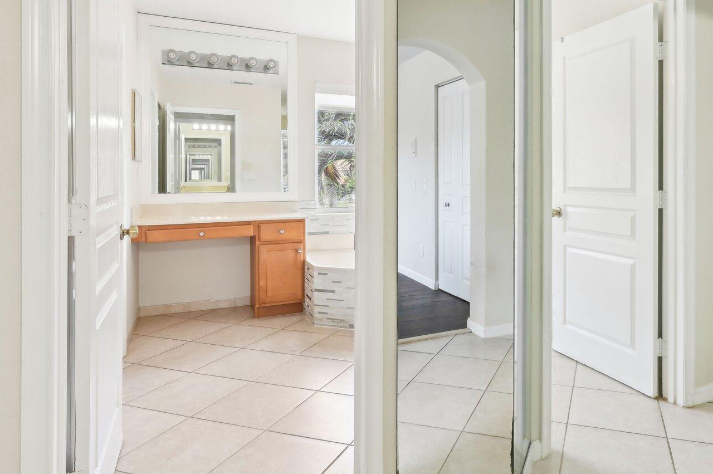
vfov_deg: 52.6
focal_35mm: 24
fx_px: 475
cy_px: 183
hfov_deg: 72.4
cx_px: 453
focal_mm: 15
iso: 180
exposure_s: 1/15
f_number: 8
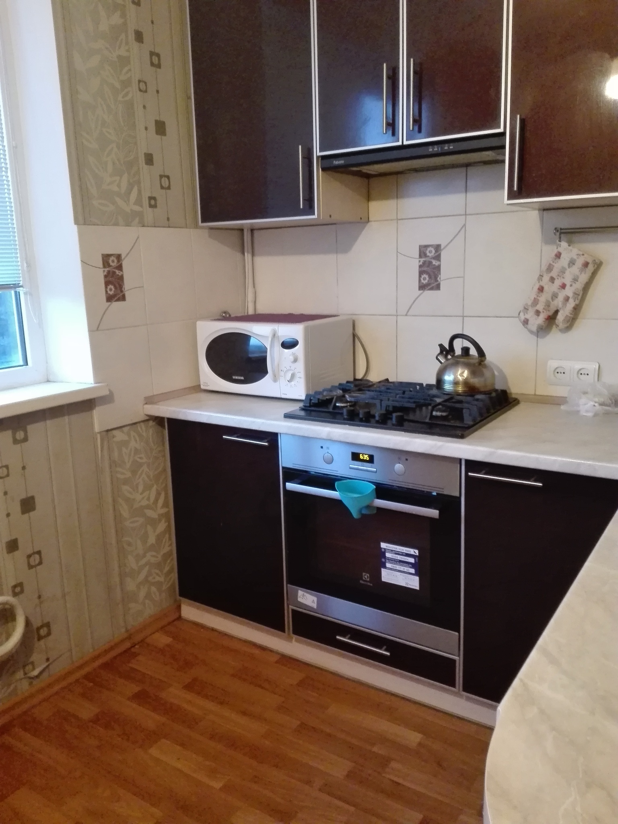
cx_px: 309
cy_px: 412
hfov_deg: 51.4
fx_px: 643
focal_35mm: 27
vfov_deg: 65.3
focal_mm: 3.79
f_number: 2
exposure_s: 1/20
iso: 1400
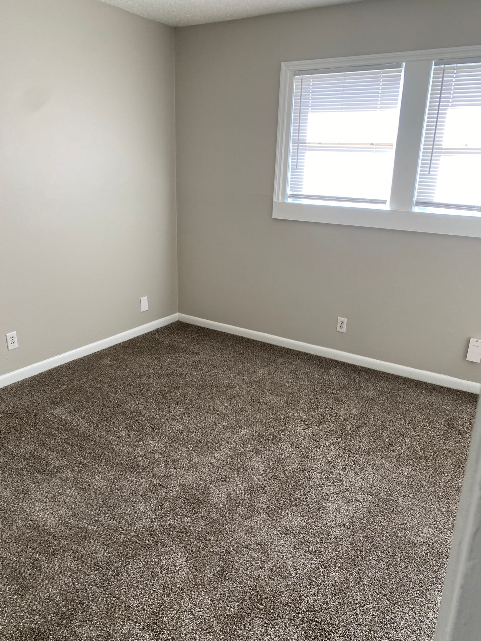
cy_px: 320
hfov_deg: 53.1
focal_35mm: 26
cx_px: 240
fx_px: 482
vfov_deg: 67.3
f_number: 1.8
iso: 64
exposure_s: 1/121
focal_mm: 4.25
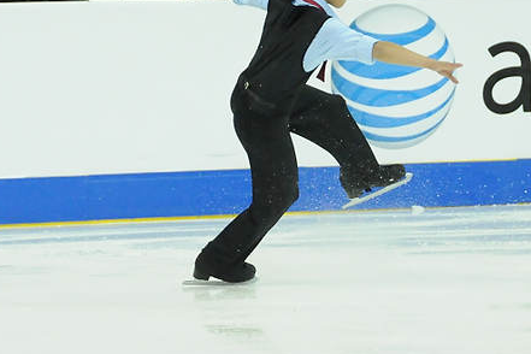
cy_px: 132
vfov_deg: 3.9
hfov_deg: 5.8
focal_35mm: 354
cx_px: 262
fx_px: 5221
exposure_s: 1/800
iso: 3200
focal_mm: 130
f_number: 5.6
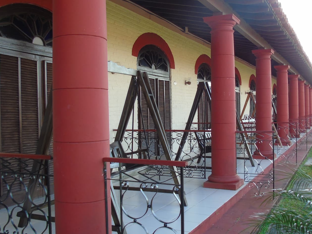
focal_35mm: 40
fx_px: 361
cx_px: 160
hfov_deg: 46.8
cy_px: 119
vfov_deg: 36.0
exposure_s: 1/80
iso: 80
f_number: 3.4
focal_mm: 4.4
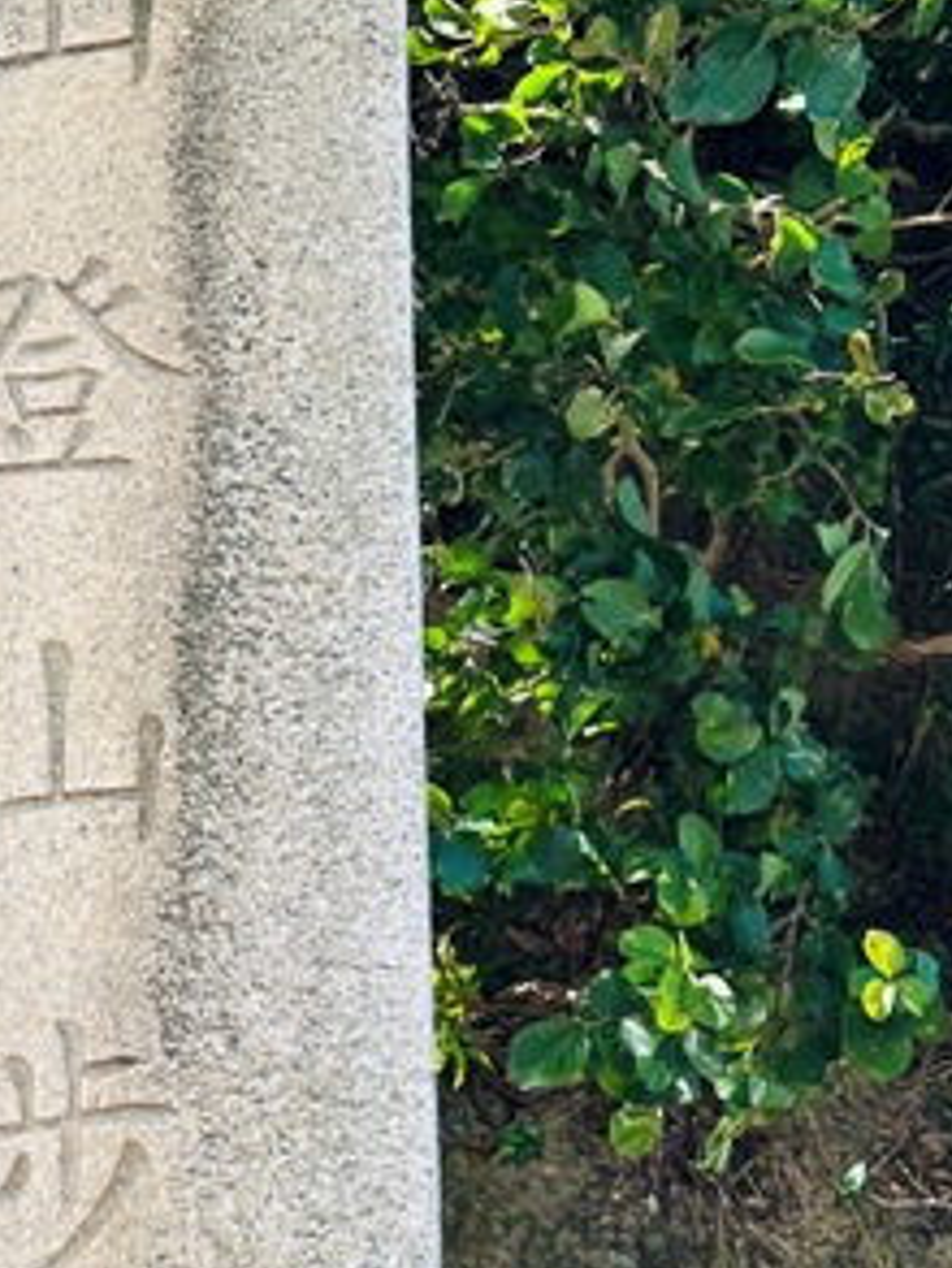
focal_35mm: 71
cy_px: 325
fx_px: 2602
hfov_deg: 19.2
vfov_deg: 27.0
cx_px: -268
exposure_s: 1/674
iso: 50
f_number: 1.5
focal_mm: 5.7
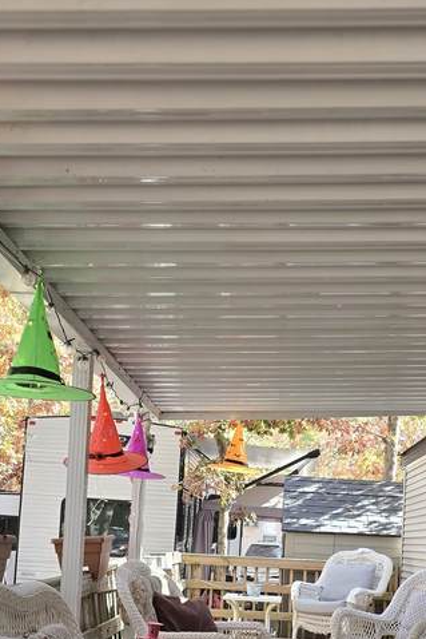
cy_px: 527
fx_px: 851
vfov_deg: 39.2
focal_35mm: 48
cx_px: 300
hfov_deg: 27.8
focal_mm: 6.3
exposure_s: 1/120
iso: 25
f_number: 1.7
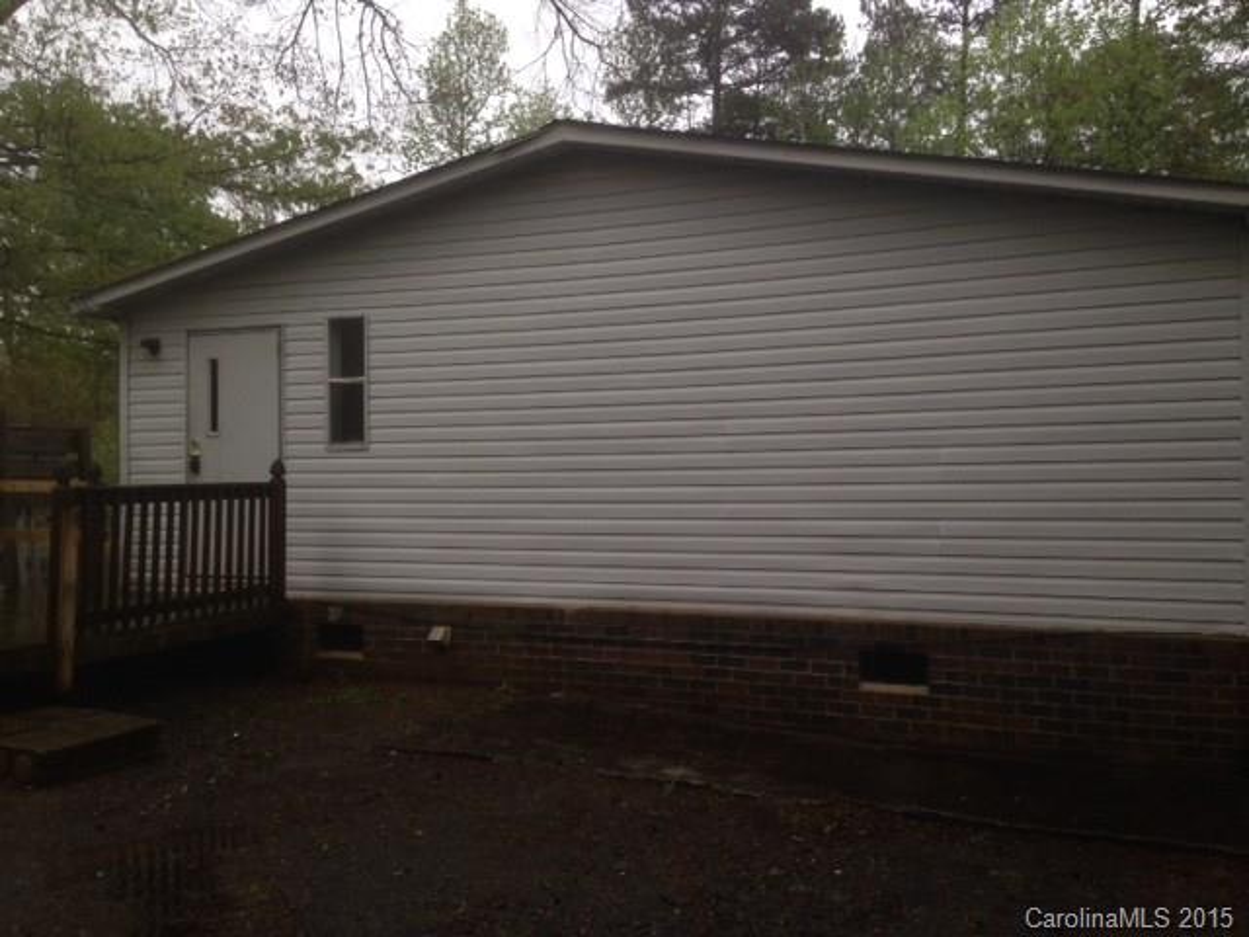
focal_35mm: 33
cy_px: 468
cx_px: 624
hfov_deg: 55.4
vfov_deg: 42.9
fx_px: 1191
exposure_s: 1/121
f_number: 2.4
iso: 50
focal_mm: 4.12
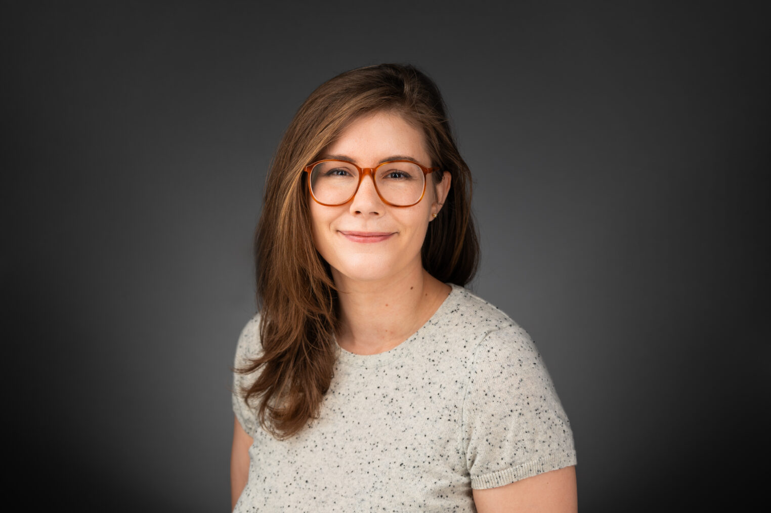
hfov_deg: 23.7
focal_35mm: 86
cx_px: 386
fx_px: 1841
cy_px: 256
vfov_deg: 15.9
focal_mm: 86
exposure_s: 1/200
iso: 100
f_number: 5
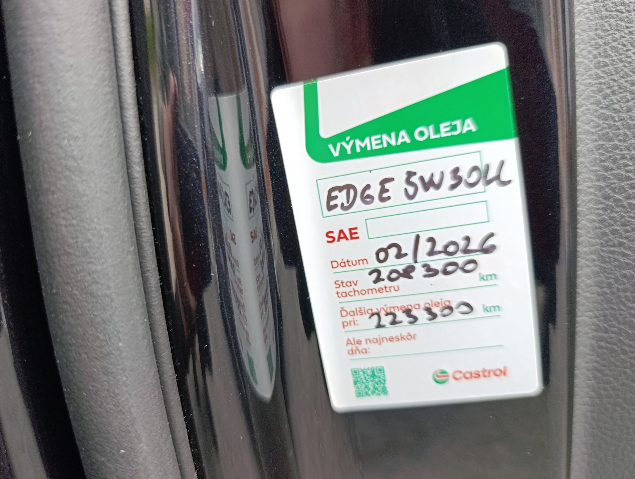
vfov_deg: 55.0
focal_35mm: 25
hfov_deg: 69.3
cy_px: 243
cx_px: 313
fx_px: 459
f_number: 1.6
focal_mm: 6.14
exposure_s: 1/100
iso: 80
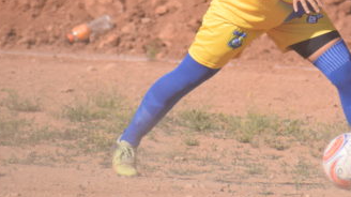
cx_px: 292
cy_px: -49
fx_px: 9245
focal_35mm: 994
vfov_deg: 1.2
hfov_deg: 2.2
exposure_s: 1/2000
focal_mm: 270
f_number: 7.1
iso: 400
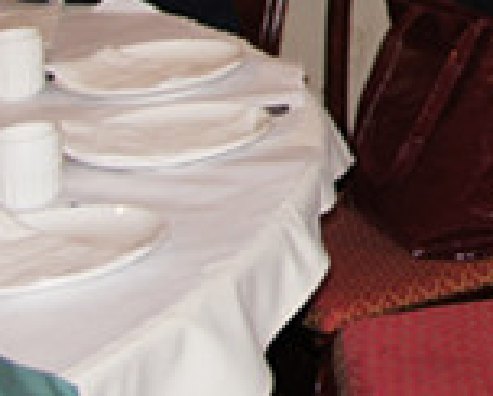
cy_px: -441
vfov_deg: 9.4
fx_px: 2212
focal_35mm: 151
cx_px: 1207
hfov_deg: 10.7
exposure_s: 1/60
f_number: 4
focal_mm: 21
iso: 200
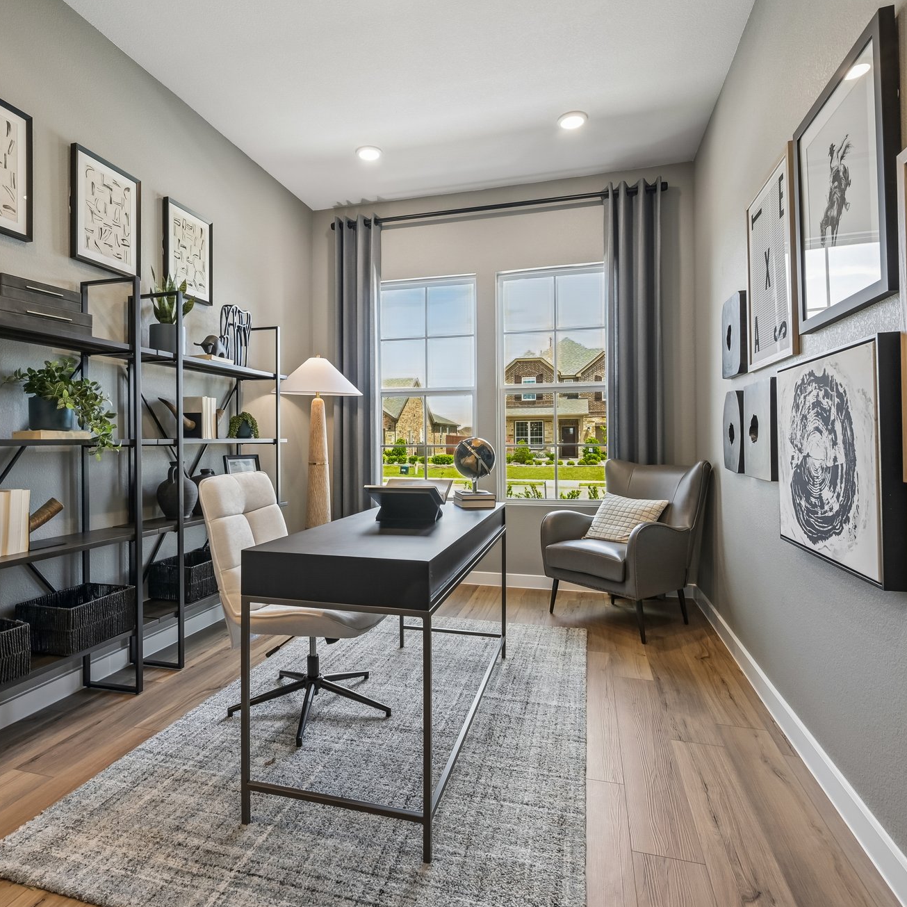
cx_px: 402
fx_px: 593
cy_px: 442
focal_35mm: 20
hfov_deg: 74.6
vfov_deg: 74.8
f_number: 9
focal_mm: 15
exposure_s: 1/15
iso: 250
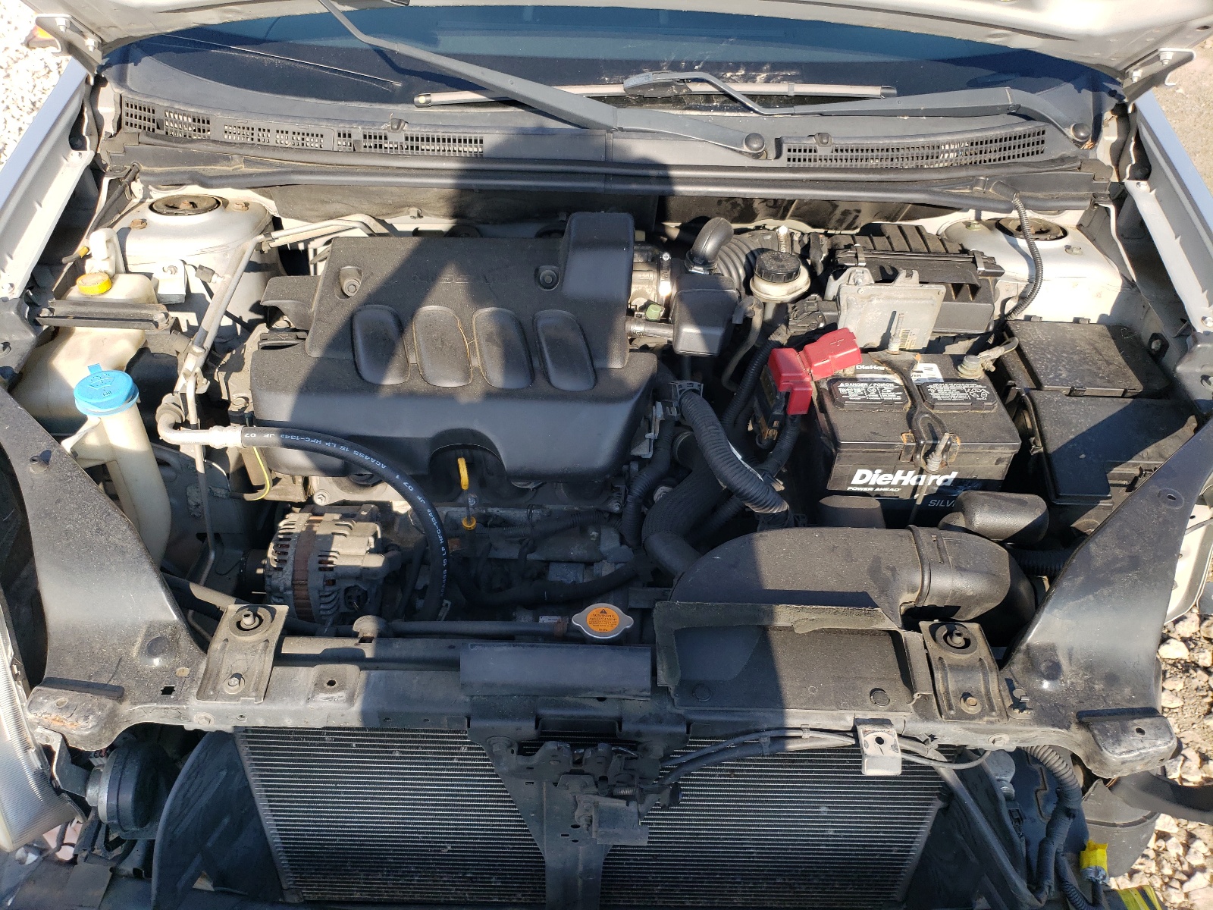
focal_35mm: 26
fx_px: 911
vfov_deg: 53.1
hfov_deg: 67.3
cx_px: 606
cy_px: 455
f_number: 1.5
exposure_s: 1/909
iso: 50
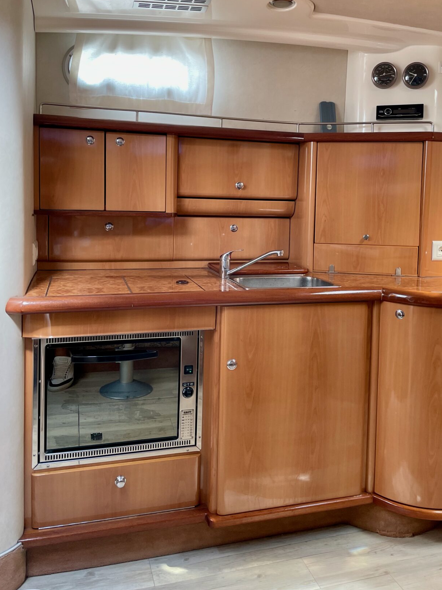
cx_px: 259
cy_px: 243
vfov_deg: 56.5
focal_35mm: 32
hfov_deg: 44.0
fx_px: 545
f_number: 1.6
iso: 100
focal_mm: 4.2
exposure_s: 1/121
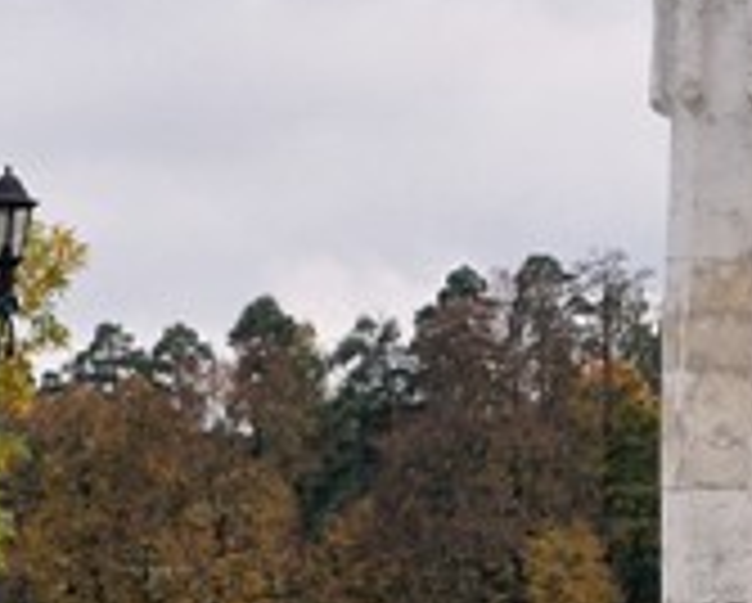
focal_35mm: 220
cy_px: 736
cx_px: 63
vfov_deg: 7.0
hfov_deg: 8.8
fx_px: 4891
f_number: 8
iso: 320
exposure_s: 1/200
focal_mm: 29
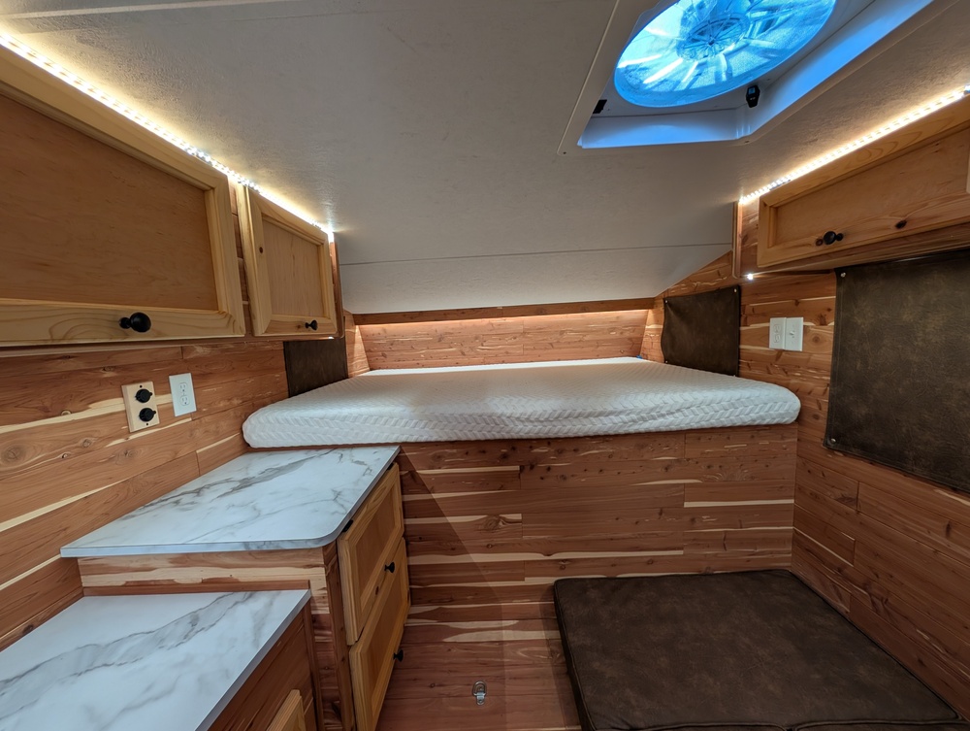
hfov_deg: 110.5
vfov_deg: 94.6
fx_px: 337
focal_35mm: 12
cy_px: 366
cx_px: 485
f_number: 1.7
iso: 77
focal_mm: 2.02
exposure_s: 1/186
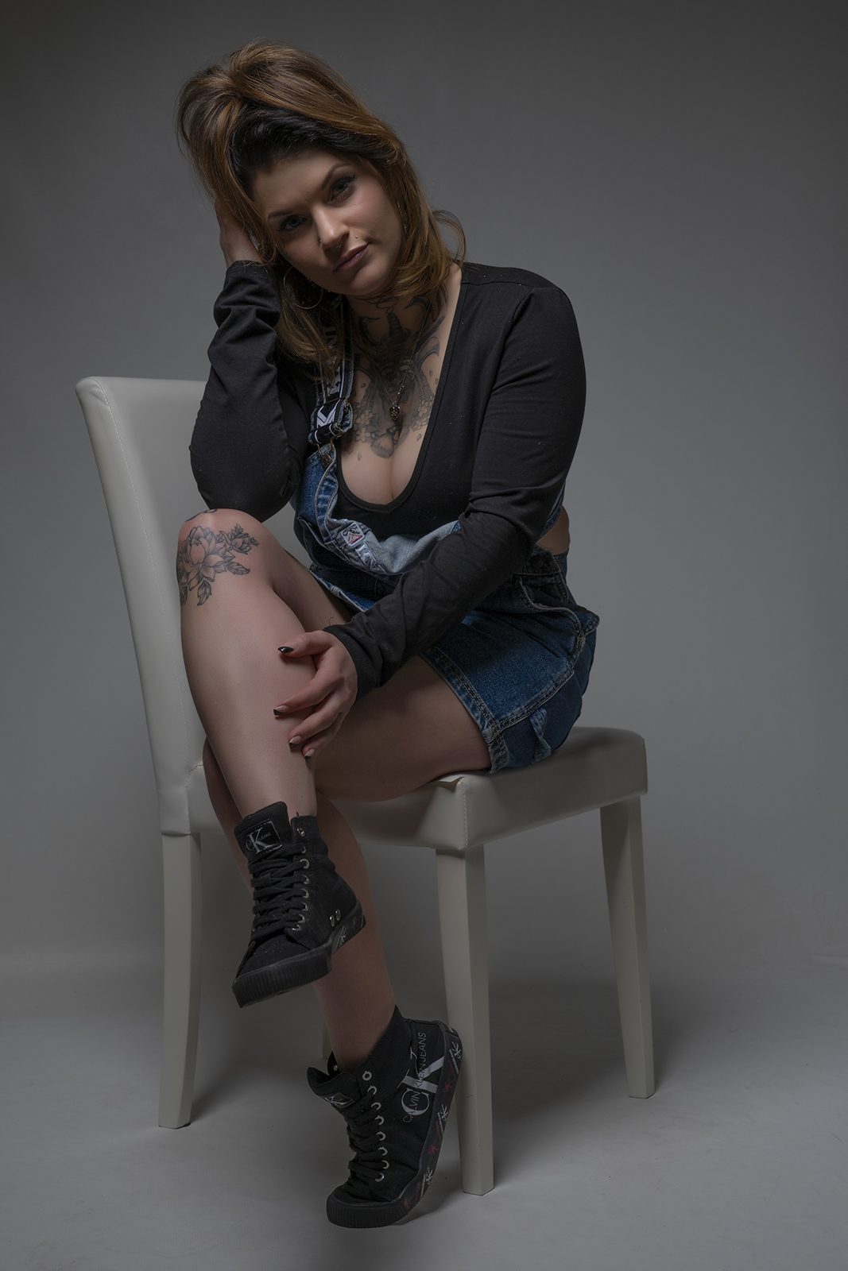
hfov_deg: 26.0
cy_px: 636
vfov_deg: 38.2
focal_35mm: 52
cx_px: 424
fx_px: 1837
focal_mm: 52
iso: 200
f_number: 8
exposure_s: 1/200
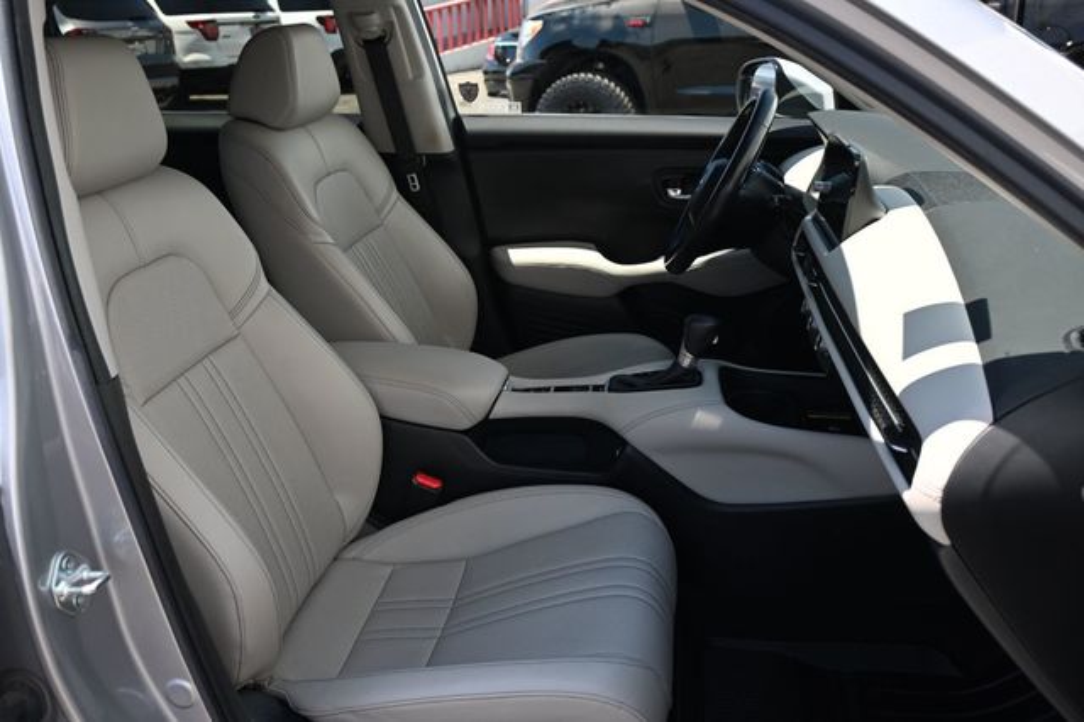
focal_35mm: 32
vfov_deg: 40.8
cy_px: 361
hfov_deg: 58.4
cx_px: 542
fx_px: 971
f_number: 4
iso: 220
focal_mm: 21.5
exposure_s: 1/250
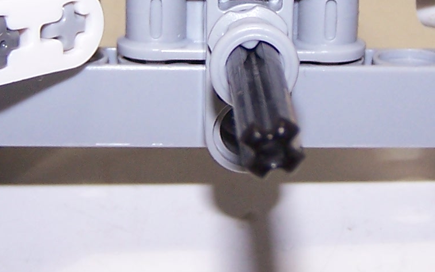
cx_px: 274
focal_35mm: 137
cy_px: 2
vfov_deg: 9.5
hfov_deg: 15.2
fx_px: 1624
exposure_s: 1/60
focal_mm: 6.3
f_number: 2.8
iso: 80
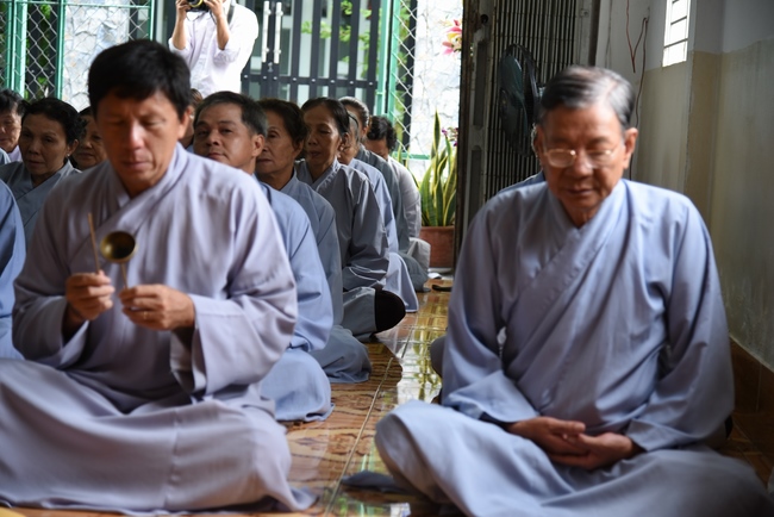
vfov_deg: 17.5
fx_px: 1678
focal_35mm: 78
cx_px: 387
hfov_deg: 26.0
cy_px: 258
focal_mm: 78
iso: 320
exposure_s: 1/60
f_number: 4
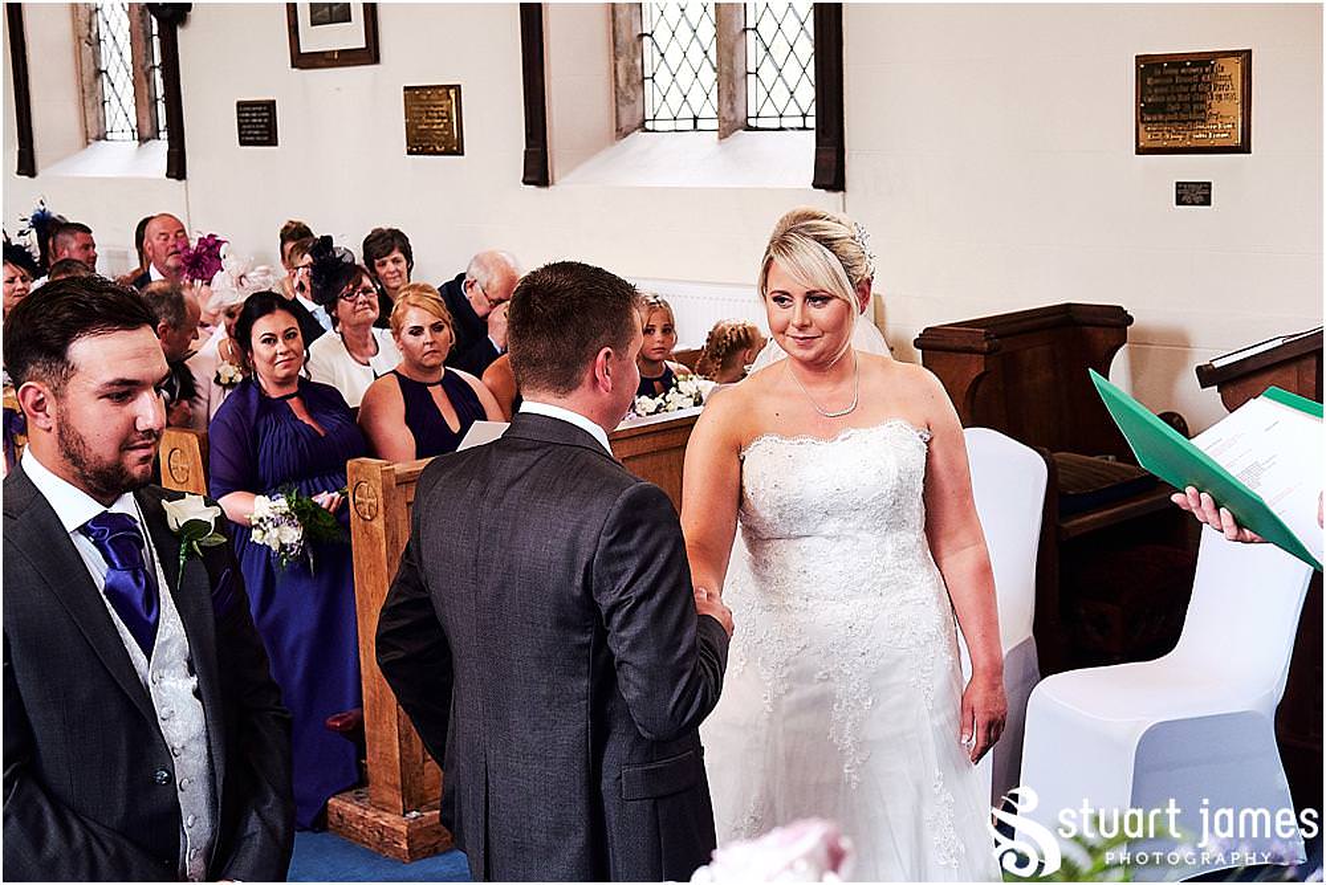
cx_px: 663
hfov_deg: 37.5
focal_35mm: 53
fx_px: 1953
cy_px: 442
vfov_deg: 25.6
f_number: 4.5
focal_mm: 35
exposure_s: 1/320
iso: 2000
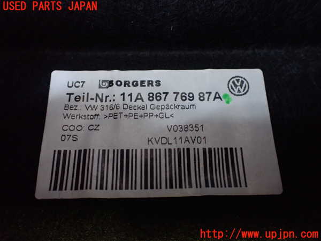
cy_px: 120
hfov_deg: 60.0
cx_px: 160
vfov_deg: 46.8
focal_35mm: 30
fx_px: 278
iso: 800
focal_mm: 5.4
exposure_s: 1/40
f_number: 2.3
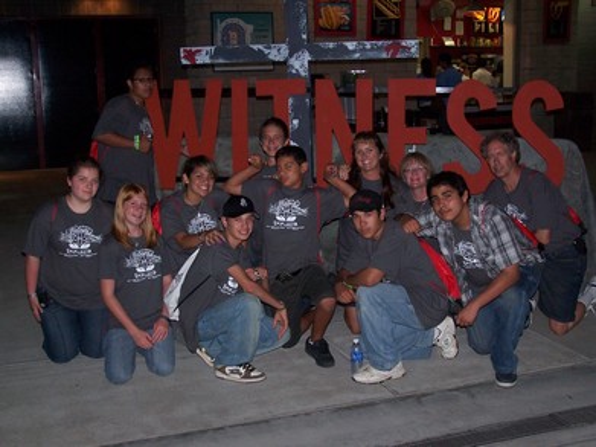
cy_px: 224
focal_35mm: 51
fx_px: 878
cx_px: 298
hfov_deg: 37.5
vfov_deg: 28.5
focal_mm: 8.5
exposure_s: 1/60
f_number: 3.2
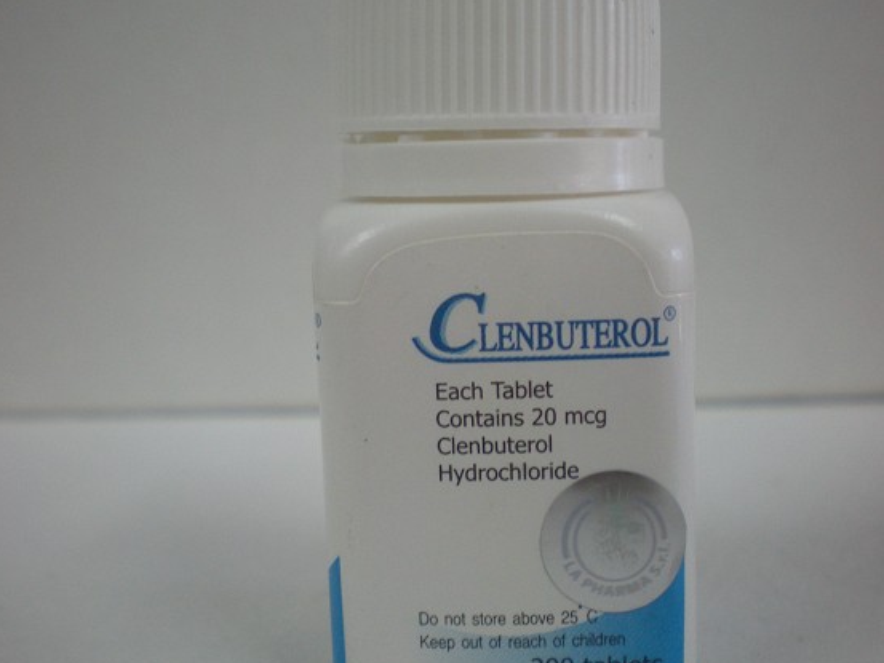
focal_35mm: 44
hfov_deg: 42.9
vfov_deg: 32.9
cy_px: 326
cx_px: 425
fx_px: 1124
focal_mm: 6.3
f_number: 3.1
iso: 200
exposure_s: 1/48.8
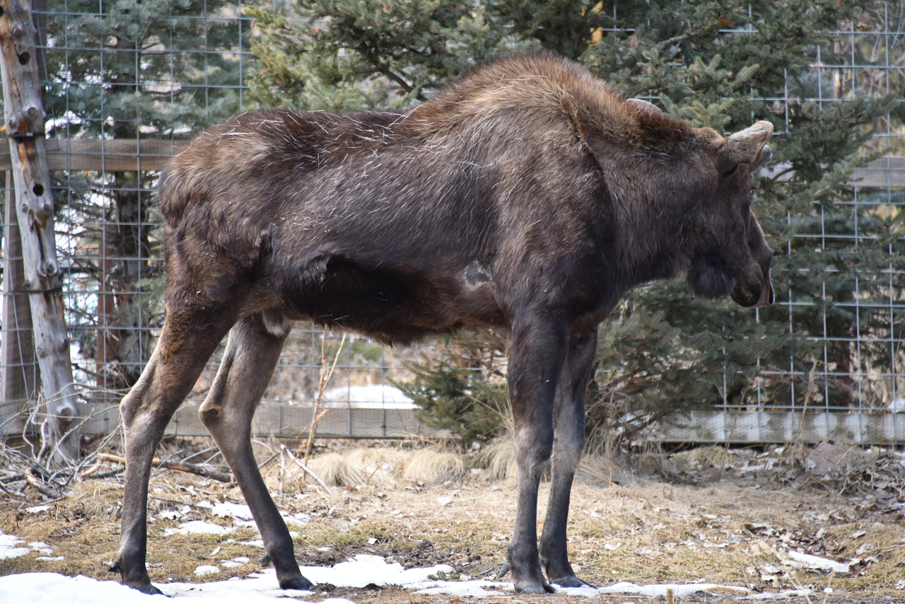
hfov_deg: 6.9
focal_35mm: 300
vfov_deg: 4.6
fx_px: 7543
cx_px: 452
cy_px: 302
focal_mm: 300
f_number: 5.6
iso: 1600
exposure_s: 1/640
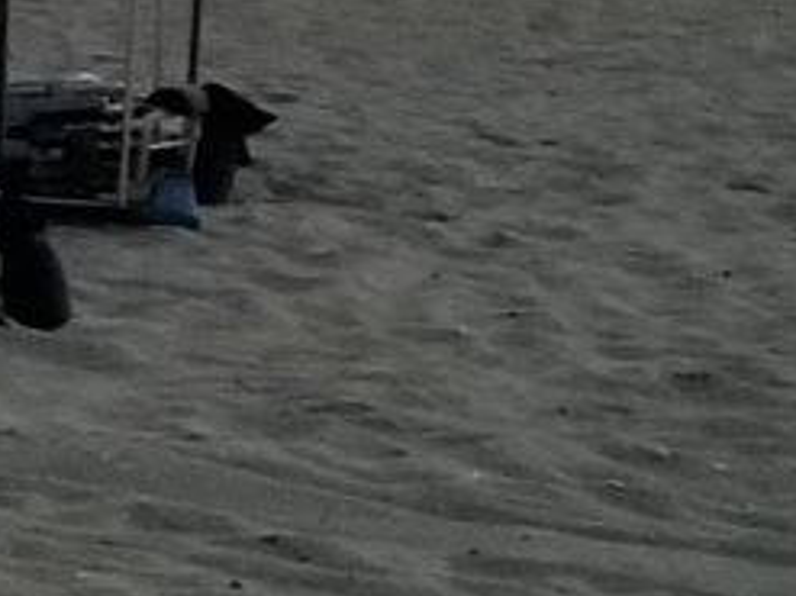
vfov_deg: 18.2
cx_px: -403
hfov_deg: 20.6
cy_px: 245
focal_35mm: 81
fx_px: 1862
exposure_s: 1/10
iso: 500
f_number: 1.7
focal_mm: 4.25
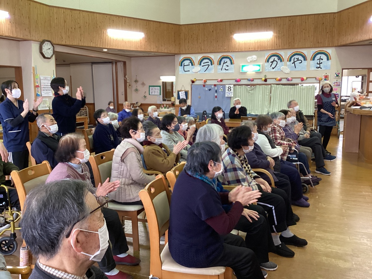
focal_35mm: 31
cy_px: 140
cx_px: 186
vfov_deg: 45.4
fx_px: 333
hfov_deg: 58.4
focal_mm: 3.3
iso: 250
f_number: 2.4
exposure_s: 1/50
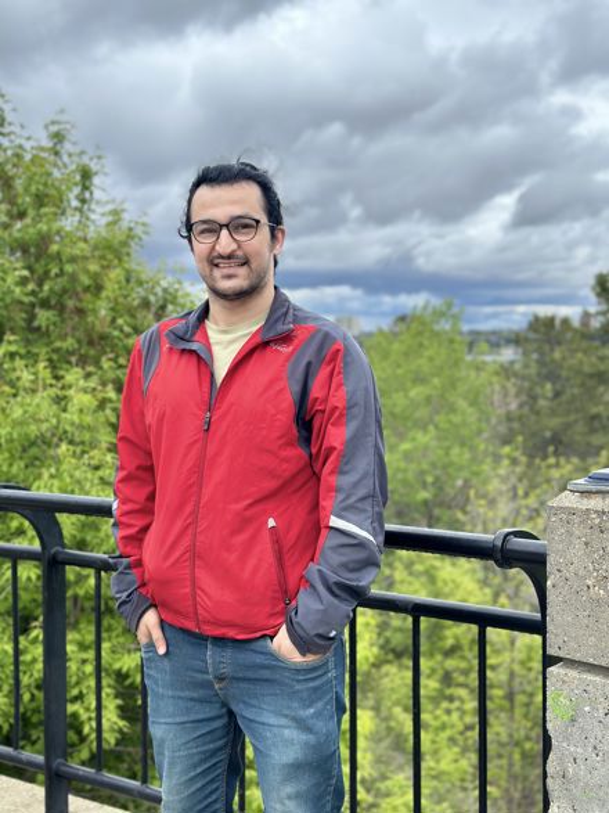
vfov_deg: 39.7
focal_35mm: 48
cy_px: 406
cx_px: 304
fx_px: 1126
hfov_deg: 30.3
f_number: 1.78
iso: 80
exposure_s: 1/1323
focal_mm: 6.86
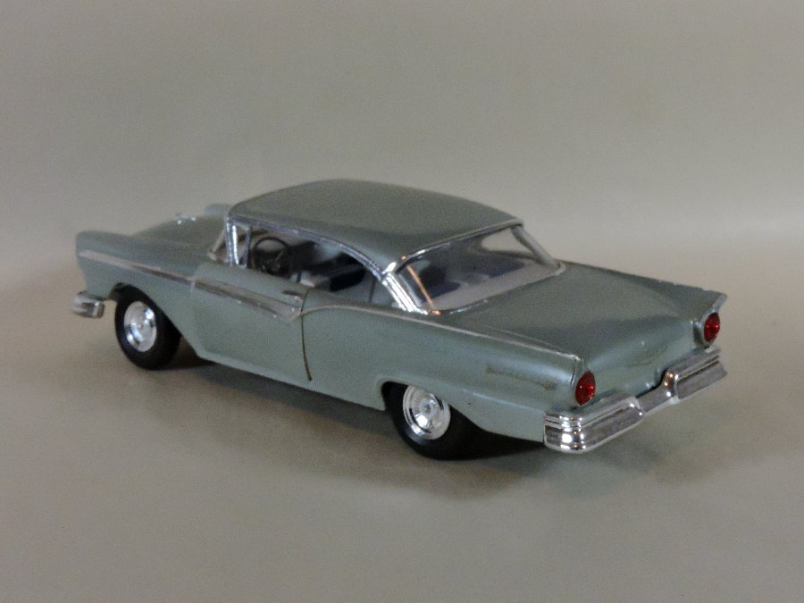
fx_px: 1510
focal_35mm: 65
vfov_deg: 22.6
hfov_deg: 29.8
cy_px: 302
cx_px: 402
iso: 1600
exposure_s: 1/250
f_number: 6
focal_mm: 11.6
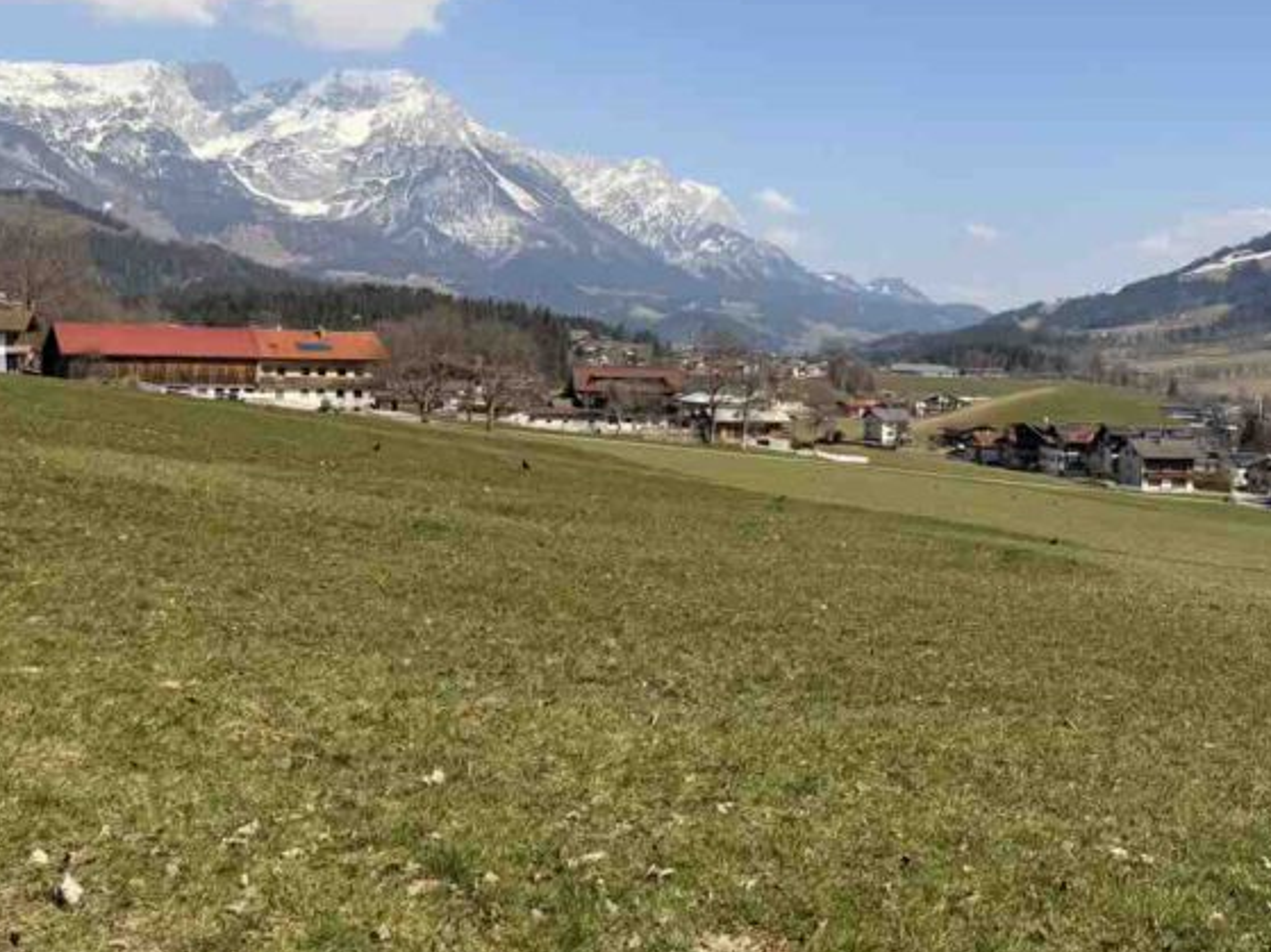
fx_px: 1615
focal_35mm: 44
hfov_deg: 41.5
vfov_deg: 32.5
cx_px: 973
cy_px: 295
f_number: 1.78
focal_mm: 6.76
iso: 80
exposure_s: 1/5714
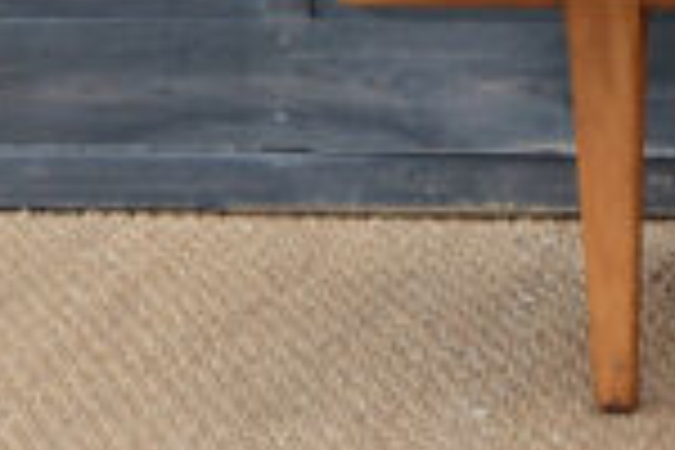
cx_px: 1714
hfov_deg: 6.7
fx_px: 5400
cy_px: -392
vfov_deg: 4.7
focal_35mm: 288
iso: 110
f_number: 5.6
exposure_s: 1/125
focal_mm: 32
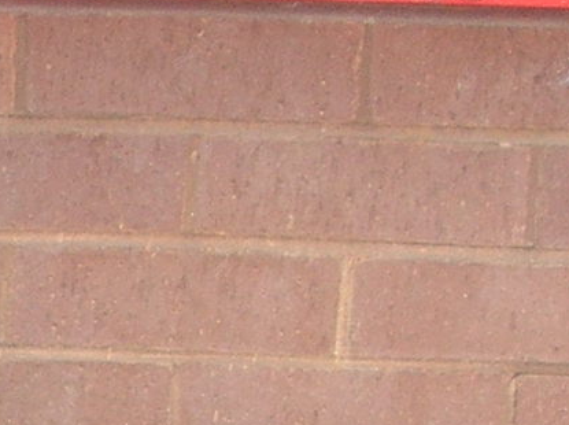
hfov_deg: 9.7
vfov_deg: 7.4
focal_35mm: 193
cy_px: 781
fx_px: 3168
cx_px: -454
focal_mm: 5.8
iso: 71
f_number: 2.8
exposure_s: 1/135
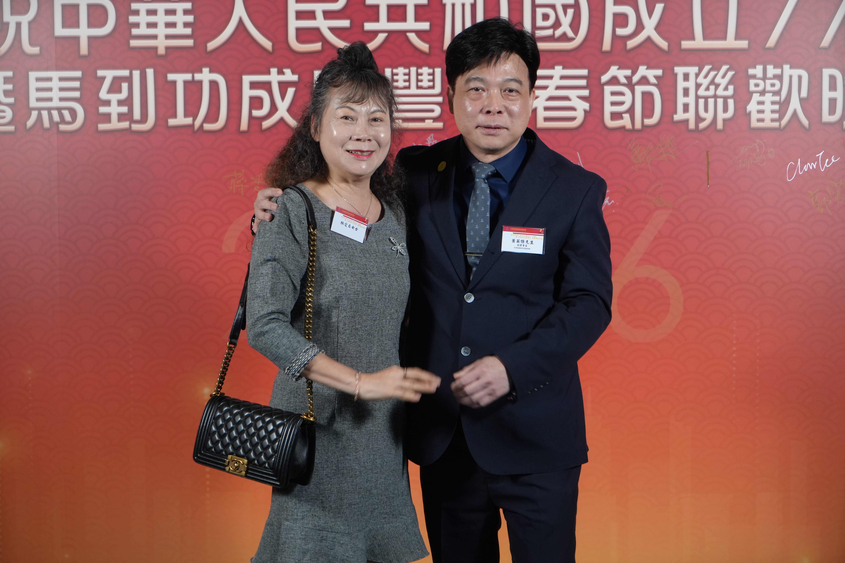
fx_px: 1643
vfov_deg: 19.5
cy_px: 282
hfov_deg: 28.8
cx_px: 422
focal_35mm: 70
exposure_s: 1/125
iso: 2500
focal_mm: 70
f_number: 5.6
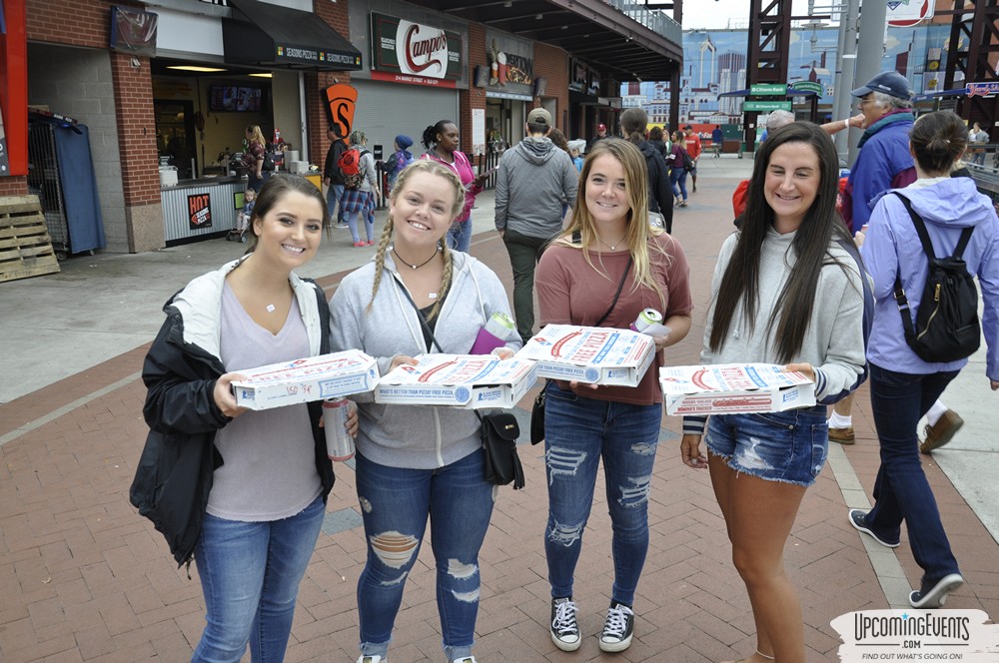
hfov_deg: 57.3
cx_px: 500
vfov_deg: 39.9
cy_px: 332
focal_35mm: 33
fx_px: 915
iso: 400
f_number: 5.6
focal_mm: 22
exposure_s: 1/125
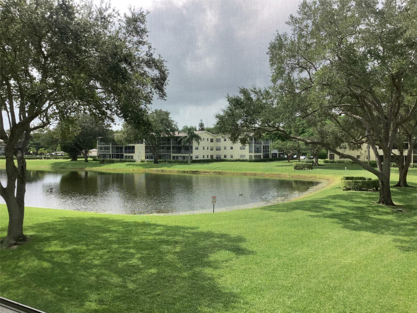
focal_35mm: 31
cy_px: 156
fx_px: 373
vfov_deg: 45.4
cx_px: 208
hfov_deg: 58.4
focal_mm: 3.3
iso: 25
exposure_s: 1/570
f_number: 2.4
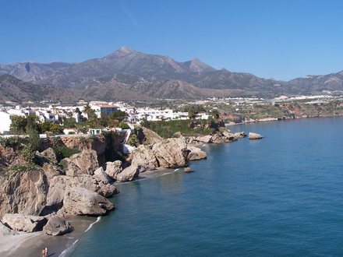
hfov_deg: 39.7
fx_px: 476
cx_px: 172
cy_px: 128
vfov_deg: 30.3
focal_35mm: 48
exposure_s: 1/800
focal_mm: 8
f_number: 4
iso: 80
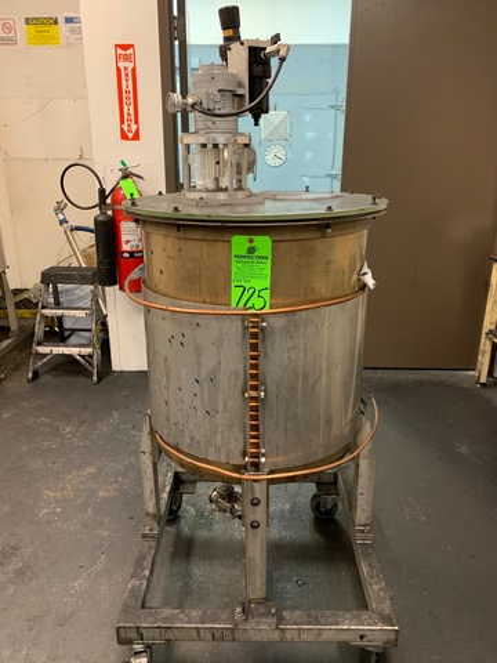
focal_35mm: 26
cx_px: 248
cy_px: 332
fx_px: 498
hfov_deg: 53.1
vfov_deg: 67.3
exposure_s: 1/40
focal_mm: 4.25
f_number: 1.8
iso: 320
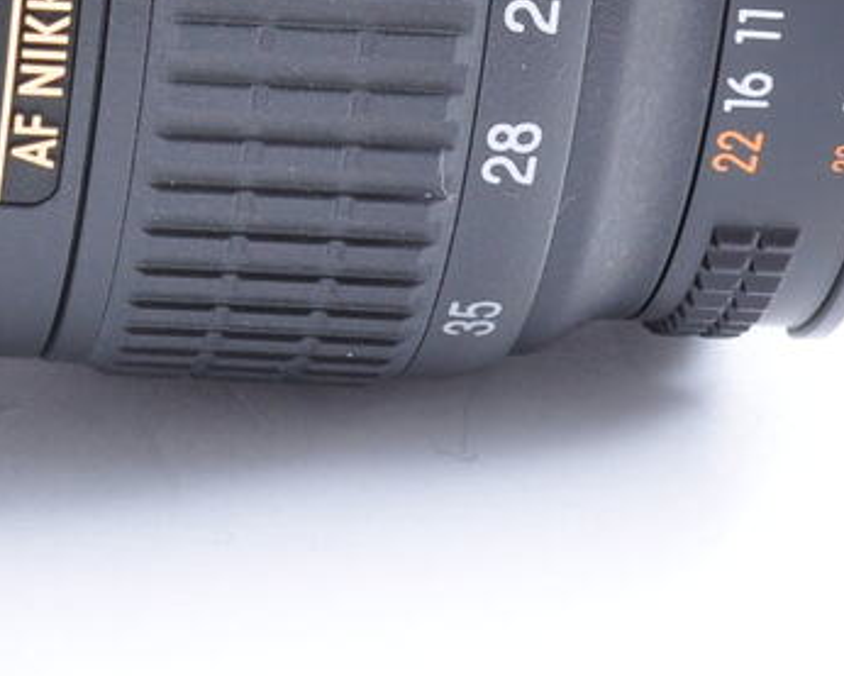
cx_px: 73
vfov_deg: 5.9
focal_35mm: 260
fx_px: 6496
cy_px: -279
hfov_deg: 7.4
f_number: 18
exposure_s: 1/200
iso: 200
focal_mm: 40
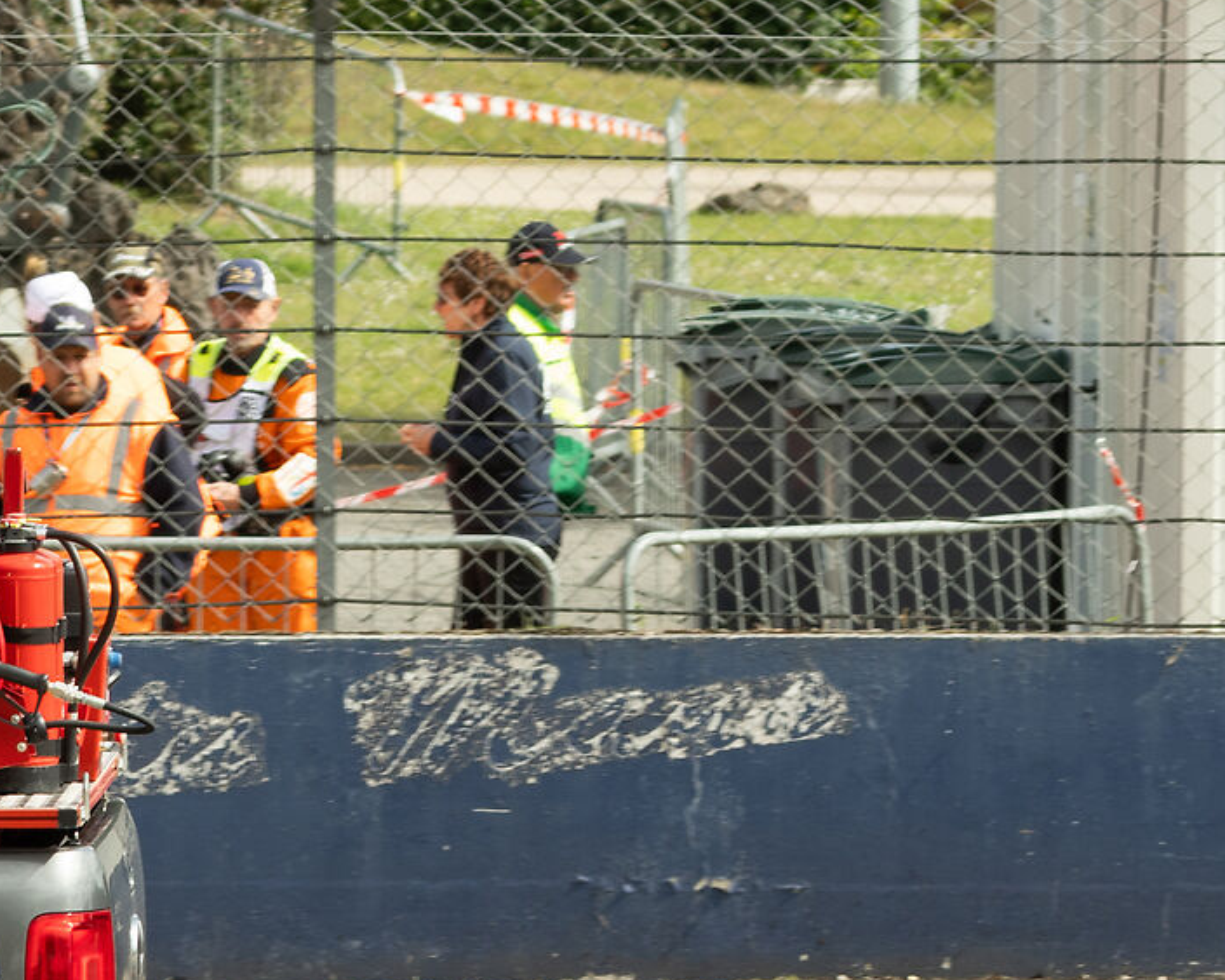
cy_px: 977
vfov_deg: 2.1
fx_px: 26789
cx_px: -581
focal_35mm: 739
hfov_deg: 2.6
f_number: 7.1
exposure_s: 1/320
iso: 200
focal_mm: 150
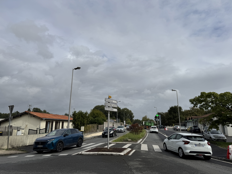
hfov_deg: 71.6
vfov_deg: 56.8
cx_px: 116
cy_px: 87
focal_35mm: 24
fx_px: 161
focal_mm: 6.76
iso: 80
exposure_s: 1/10417
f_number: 1.78
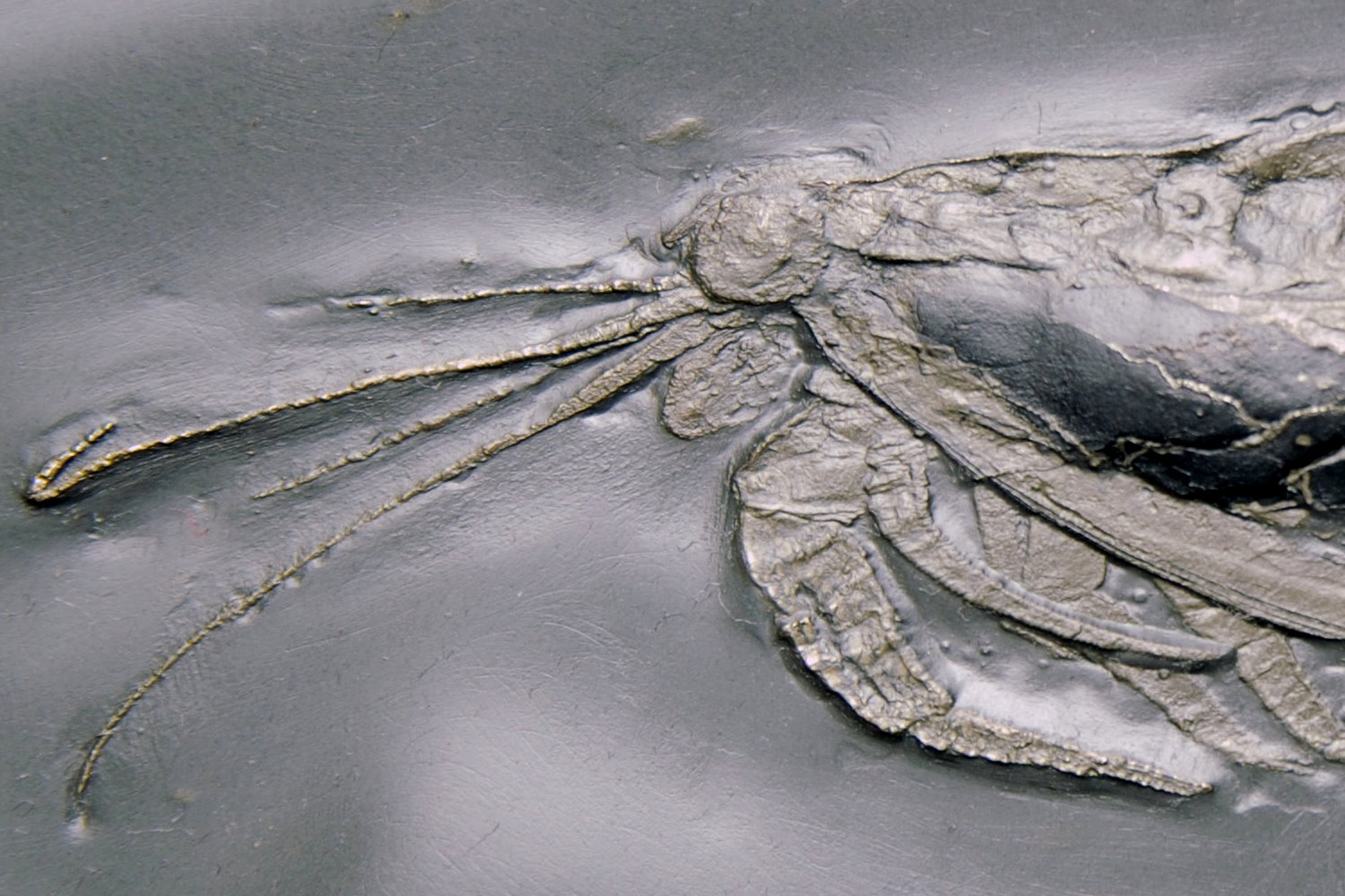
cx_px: 672
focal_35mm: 69
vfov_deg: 19.7
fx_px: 2578
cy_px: 448
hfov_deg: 29.2
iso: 100
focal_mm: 46
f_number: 4
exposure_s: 1/15
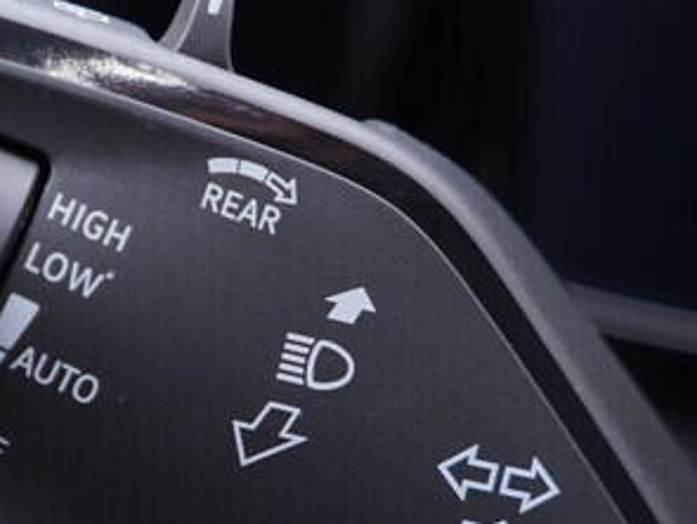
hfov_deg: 16.3
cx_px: 130
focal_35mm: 120
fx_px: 2419
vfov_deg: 12.4
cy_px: 287
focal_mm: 24
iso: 250
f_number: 2.8
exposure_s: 1/40
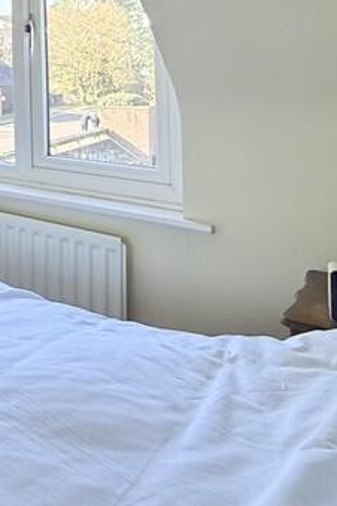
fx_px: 618
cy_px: 43
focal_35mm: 44
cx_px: -233
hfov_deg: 22.0
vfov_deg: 40.8
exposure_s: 1/210
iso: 64
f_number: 2.2
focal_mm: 2.22
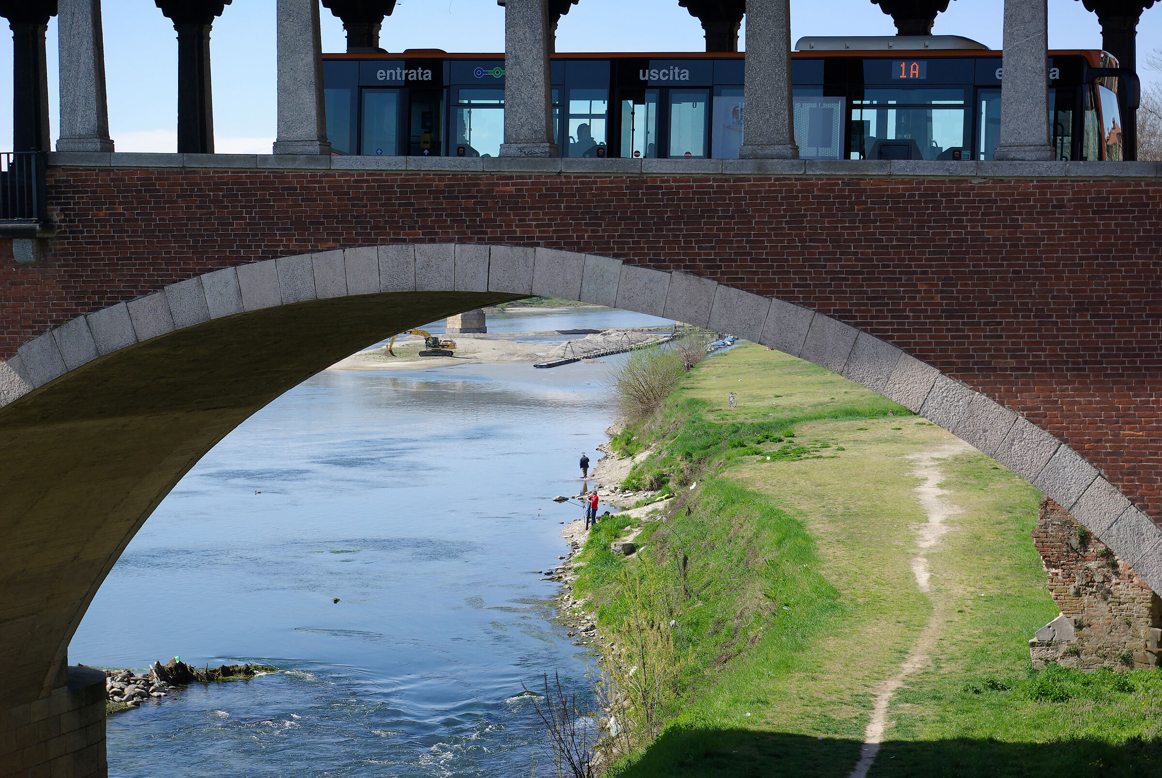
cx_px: 581
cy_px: 389
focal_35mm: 82
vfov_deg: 16.6
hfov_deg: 24.6
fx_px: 2666
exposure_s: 1/125
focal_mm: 55
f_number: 8
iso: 100
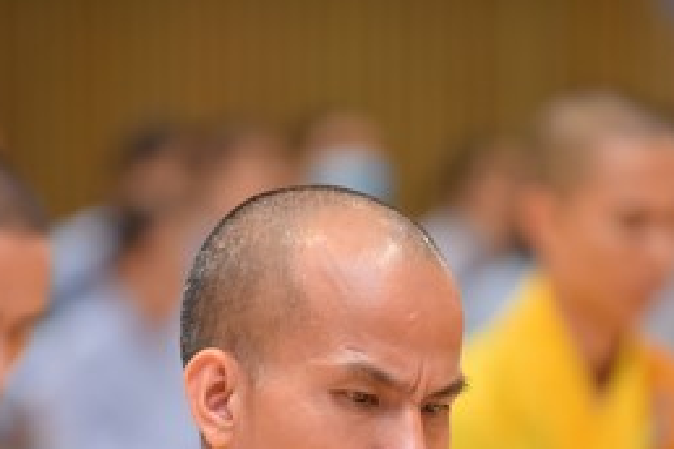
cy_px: 563
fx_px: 7544
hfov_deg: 5.1
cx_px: 381
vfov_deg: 3.4
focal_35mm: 403
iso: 800
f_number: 2.8
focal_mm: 160
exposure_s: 1/160
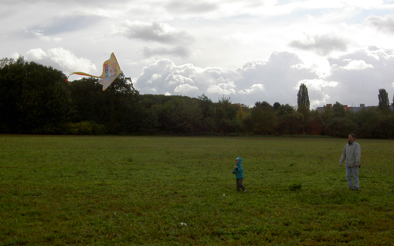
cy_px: 103
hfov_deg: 40.3
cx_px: 197
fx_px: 537
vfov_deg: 25.8
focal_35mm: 50
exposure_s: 1/640
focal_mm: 7.7
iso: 50
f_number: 5.7
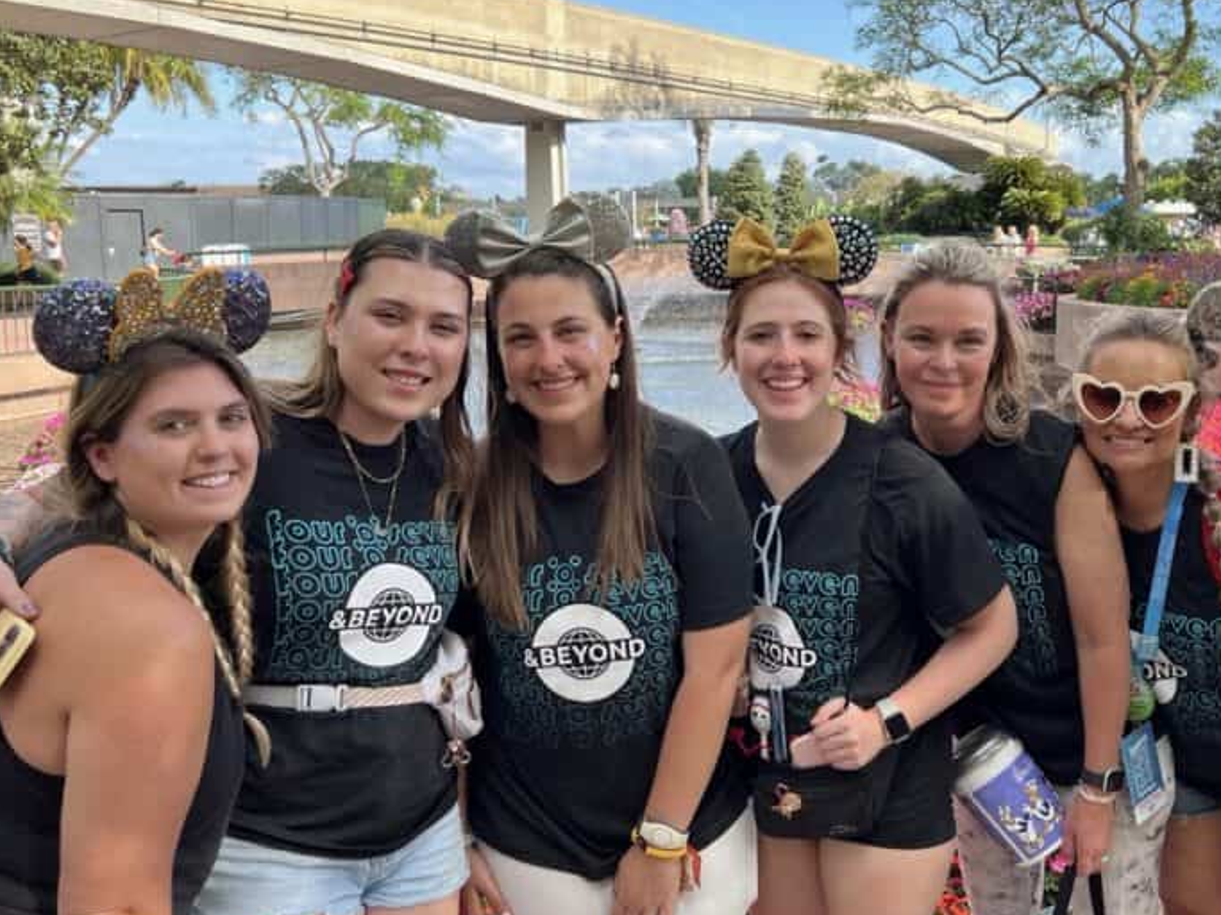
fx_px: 1375
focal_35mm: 39
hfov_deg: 47.6
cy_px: 449
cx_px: 729
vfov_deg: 36.8
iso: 50
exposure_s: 1/827
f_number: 1.5
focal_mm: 5.7
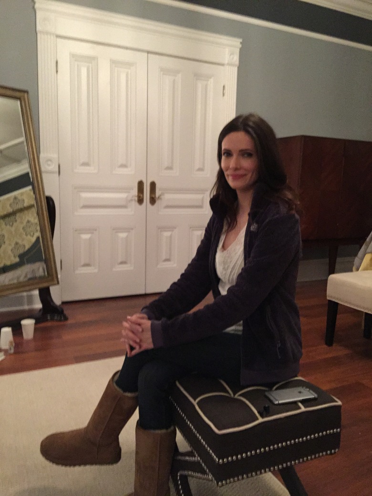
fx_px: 416
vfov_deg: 61.7
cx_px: 186
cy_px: 248
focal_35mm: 29
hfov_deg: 48.2
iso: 500
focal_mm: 4.15
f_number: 2.2
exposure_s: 1/15
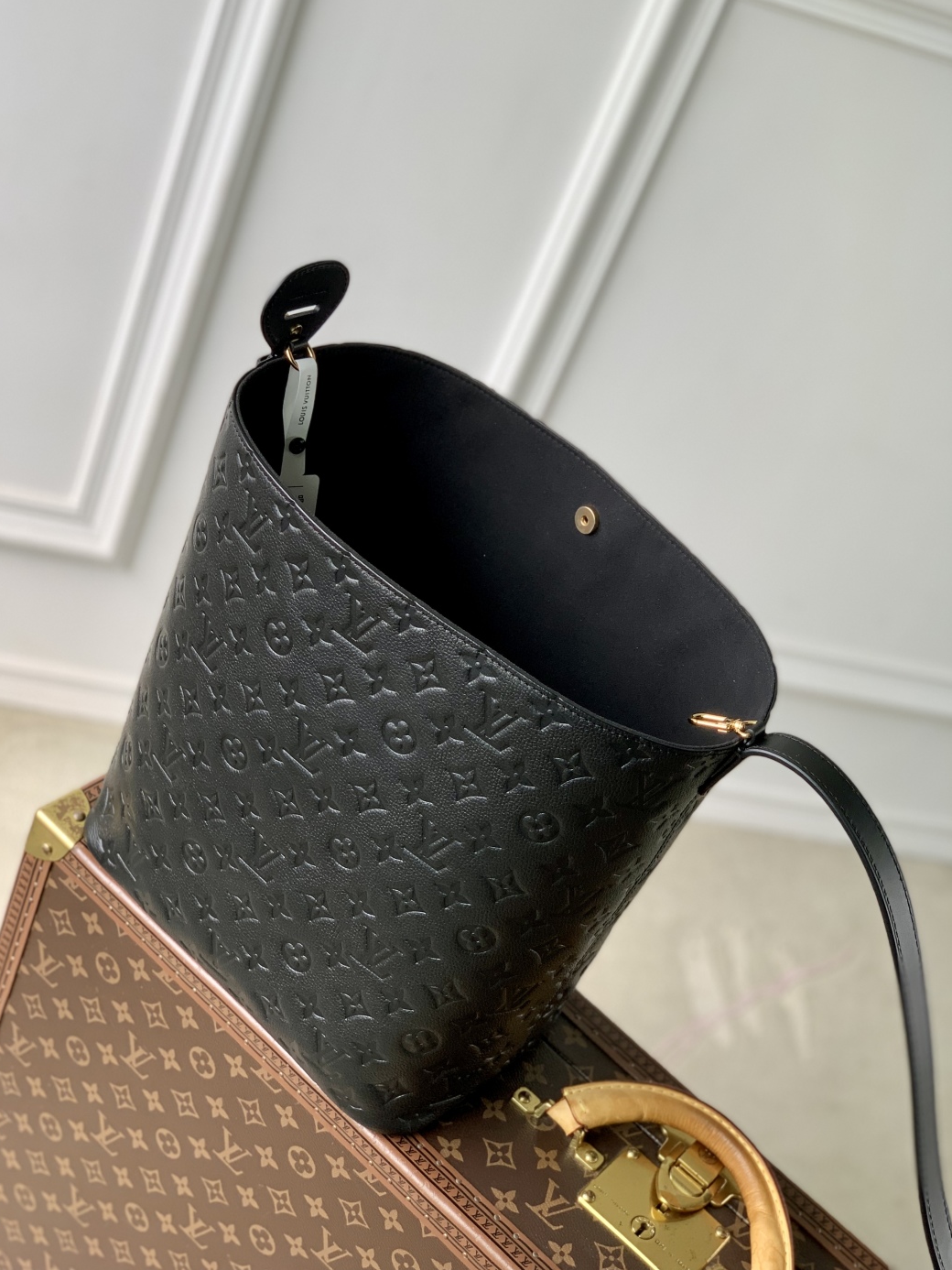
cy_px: 612
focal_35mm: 54
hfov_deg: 27.0
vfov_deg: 35.5
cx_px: 468
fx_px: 1980
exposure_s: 1/122
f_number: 2.4
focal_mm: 6
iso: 32
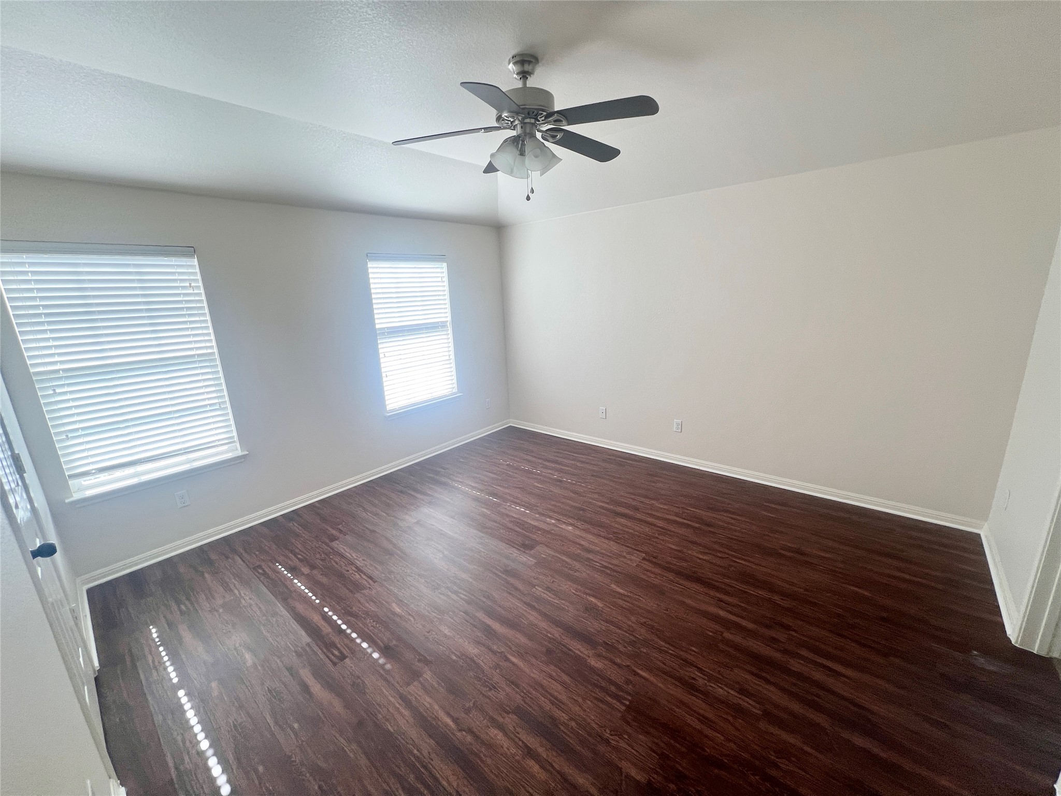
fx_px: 398
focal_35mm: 13
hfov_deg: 106.2
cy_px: 398
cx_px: 530
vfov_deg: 89.9
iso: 50
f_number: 1.8
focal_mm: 1.57
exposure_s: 1/99
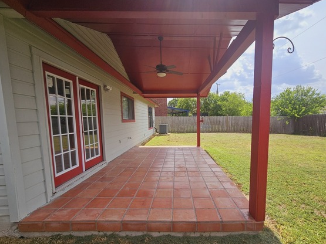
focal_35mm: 15
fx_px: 141
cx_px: 183
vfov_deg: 81.4
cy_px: 135
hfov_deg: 97.7
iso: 50
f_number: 2.2
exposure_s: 1/1930
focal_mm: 2.2
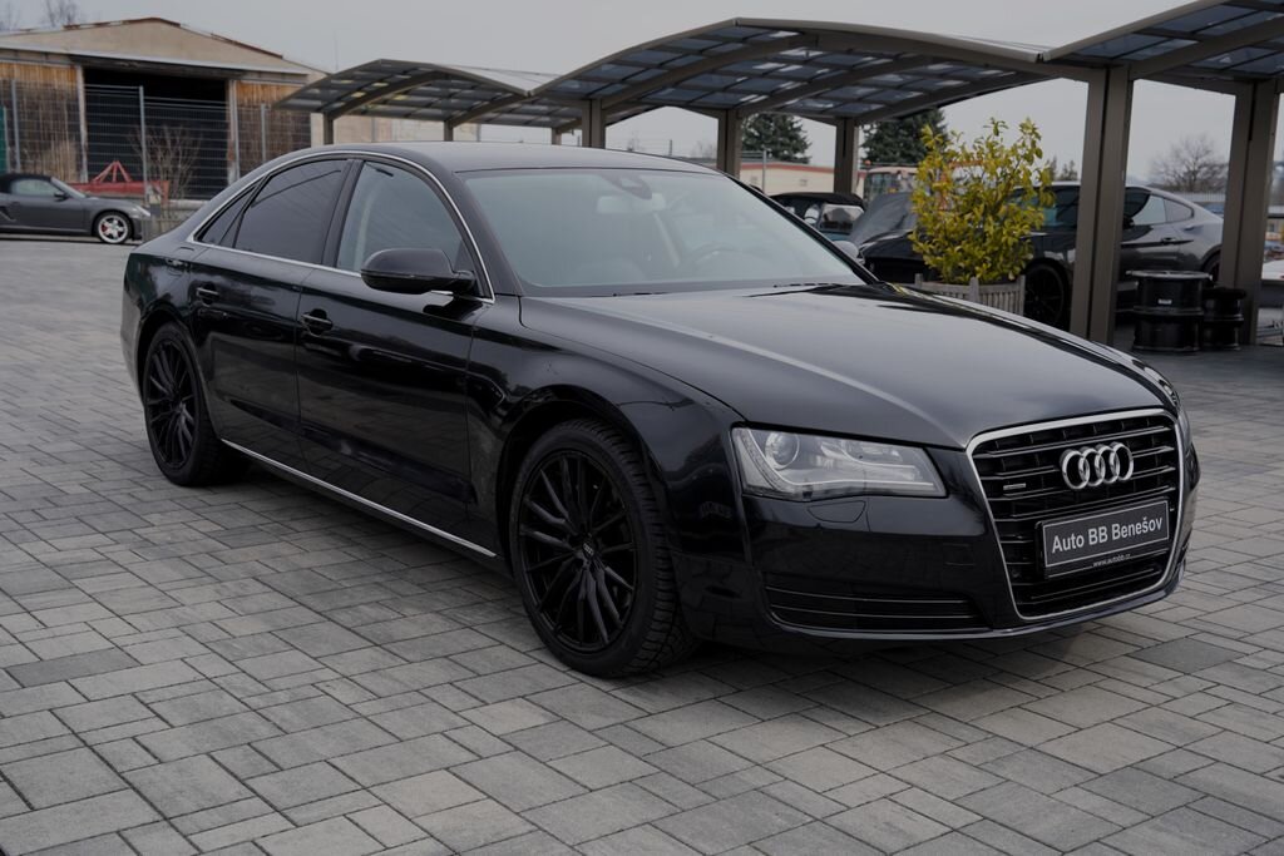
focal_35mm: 41
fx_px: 1462
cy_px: 428
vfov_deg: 32.6
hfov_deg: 47.4
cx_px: 642
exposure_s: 1/200
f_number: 5.6
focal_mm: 41
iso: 100
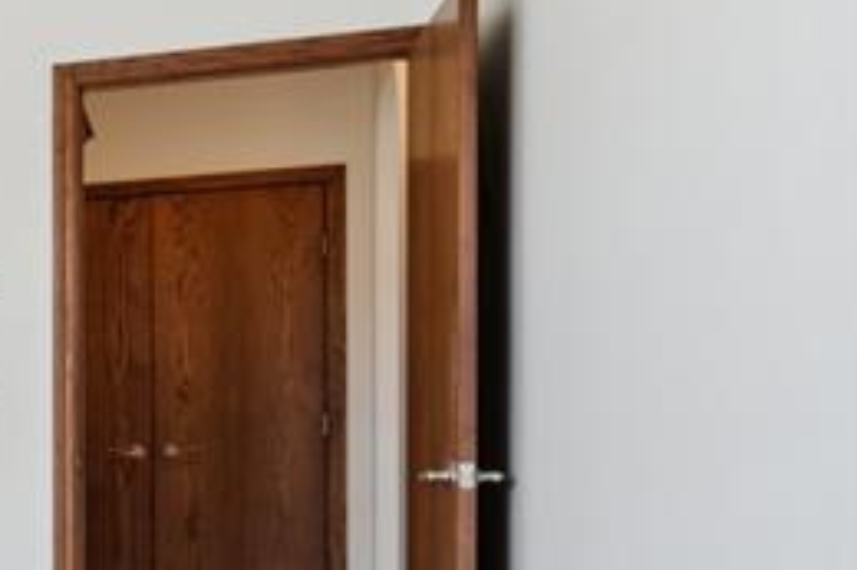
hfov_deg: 19.6
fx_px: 1499
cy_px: 455
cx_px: -814
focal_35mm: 63
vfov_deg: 21.3
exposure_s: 1/80
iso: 200
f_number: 7.1
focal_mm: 16
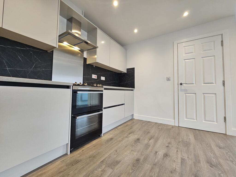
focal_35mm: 13
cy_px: 88
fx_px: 89
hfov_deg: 106.2
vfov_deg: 89.9
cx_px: 118
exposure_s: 1/50
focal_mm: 2.2
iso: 125
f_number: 2.2
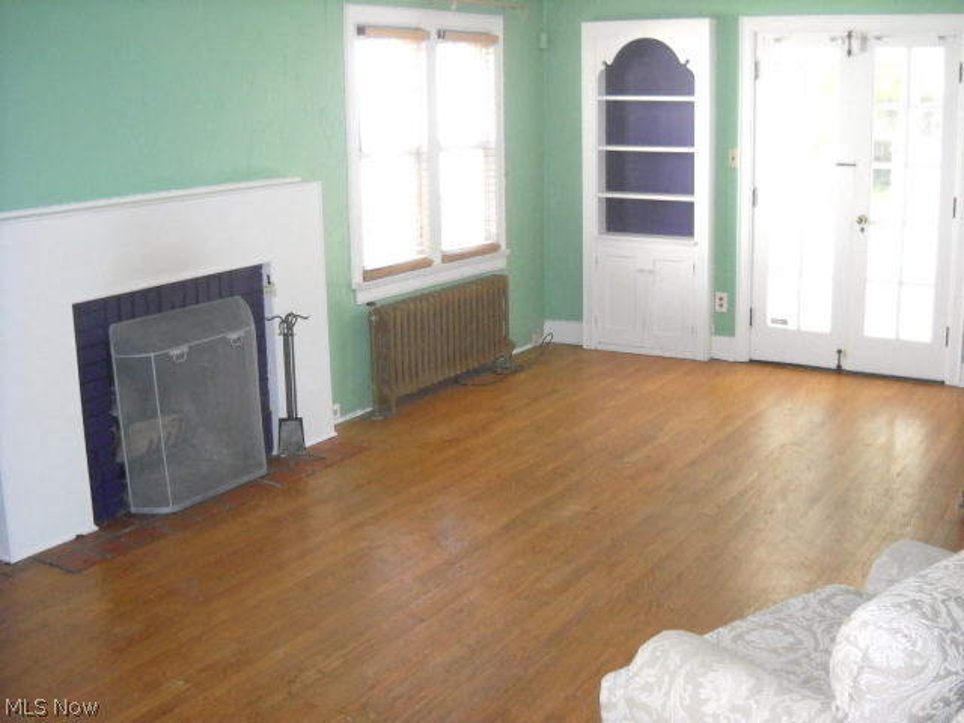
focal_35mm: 41
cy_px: 362
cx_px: 482
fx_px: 1142
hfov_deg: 45.8
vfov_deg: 35.1
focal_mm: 6.72
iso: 400
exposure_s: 1/30
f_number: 3.1
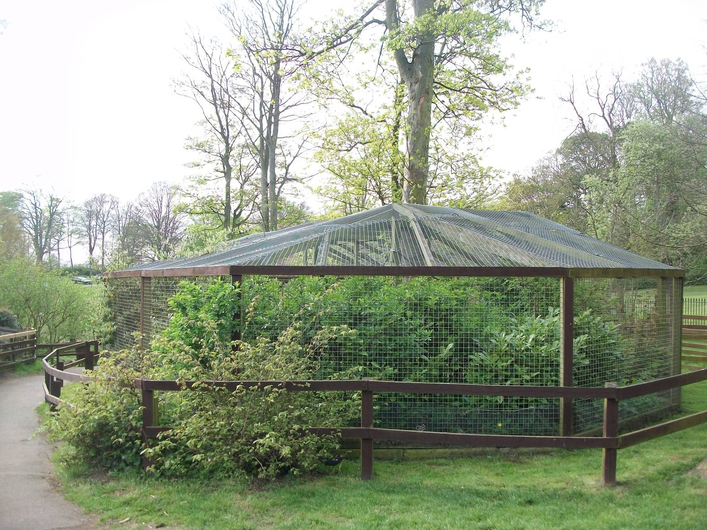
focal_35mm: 32
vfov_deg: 44.2
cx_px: 354
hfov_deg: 56.8
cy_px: 265
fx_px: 654
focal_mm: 5.7
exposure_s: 1/200
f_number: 2.9
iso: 80
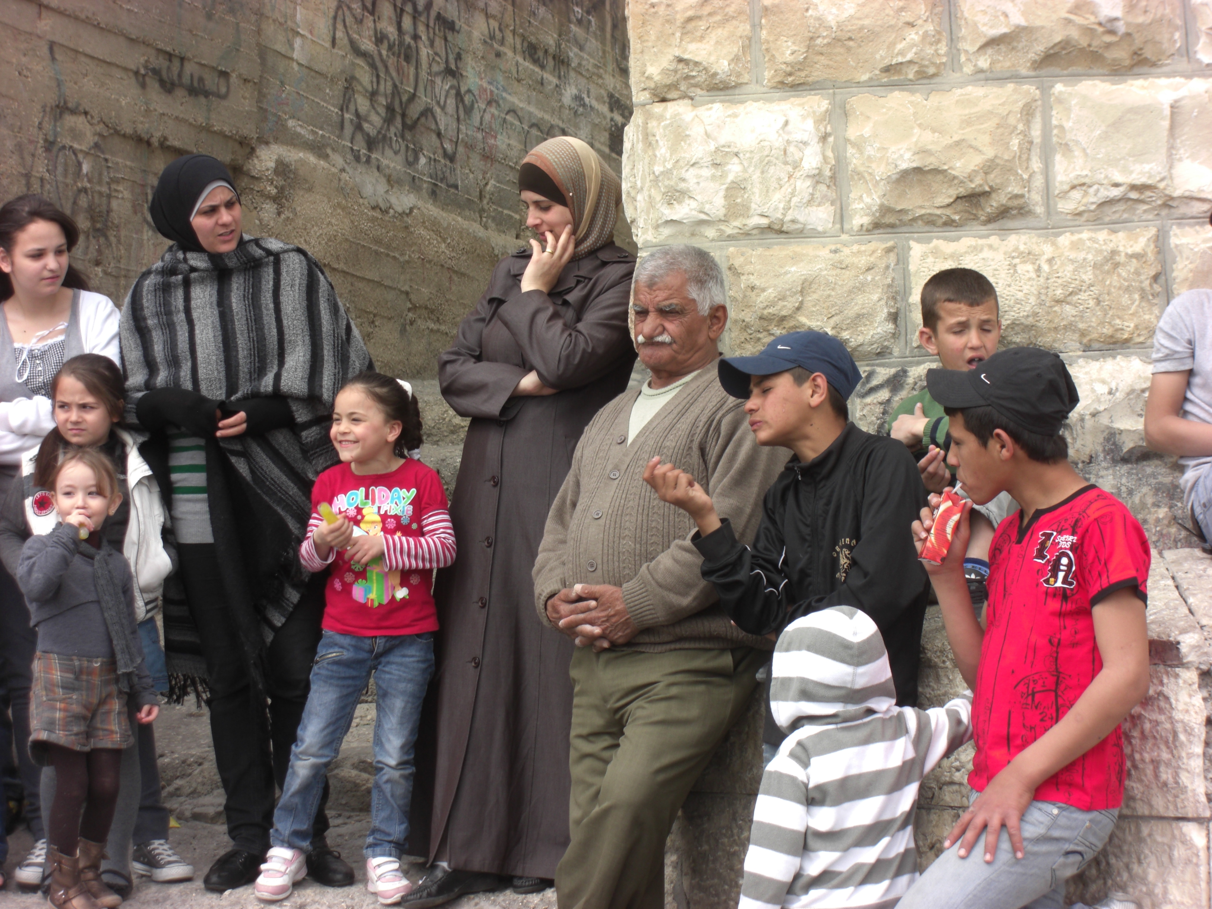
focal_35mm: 95
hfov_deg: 20.7
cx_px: 606
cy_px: 454
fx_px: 3326
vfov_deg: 15.6
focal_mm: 19.7
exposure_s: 1/250
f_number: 4.8
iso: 80
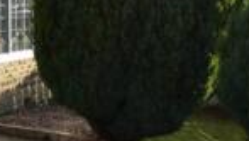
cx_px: -202
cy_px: 28
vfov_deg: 17.1
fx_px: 463
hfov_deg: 20.7
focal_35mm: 70
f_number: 5.6
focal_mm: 10
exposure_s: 1/125
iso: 100
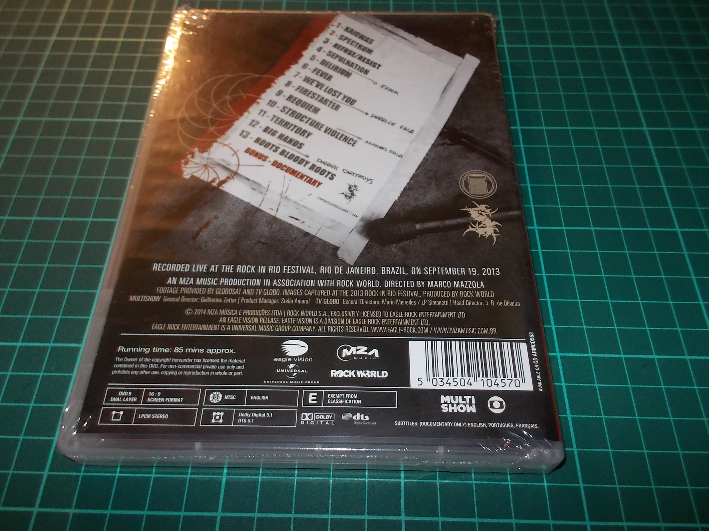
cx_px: 354
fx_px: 594
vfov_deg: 48.2
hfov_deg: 61.7
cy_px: 266
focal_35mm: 29
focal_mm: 4.1
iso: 200
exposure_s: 1/30
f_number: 3.3
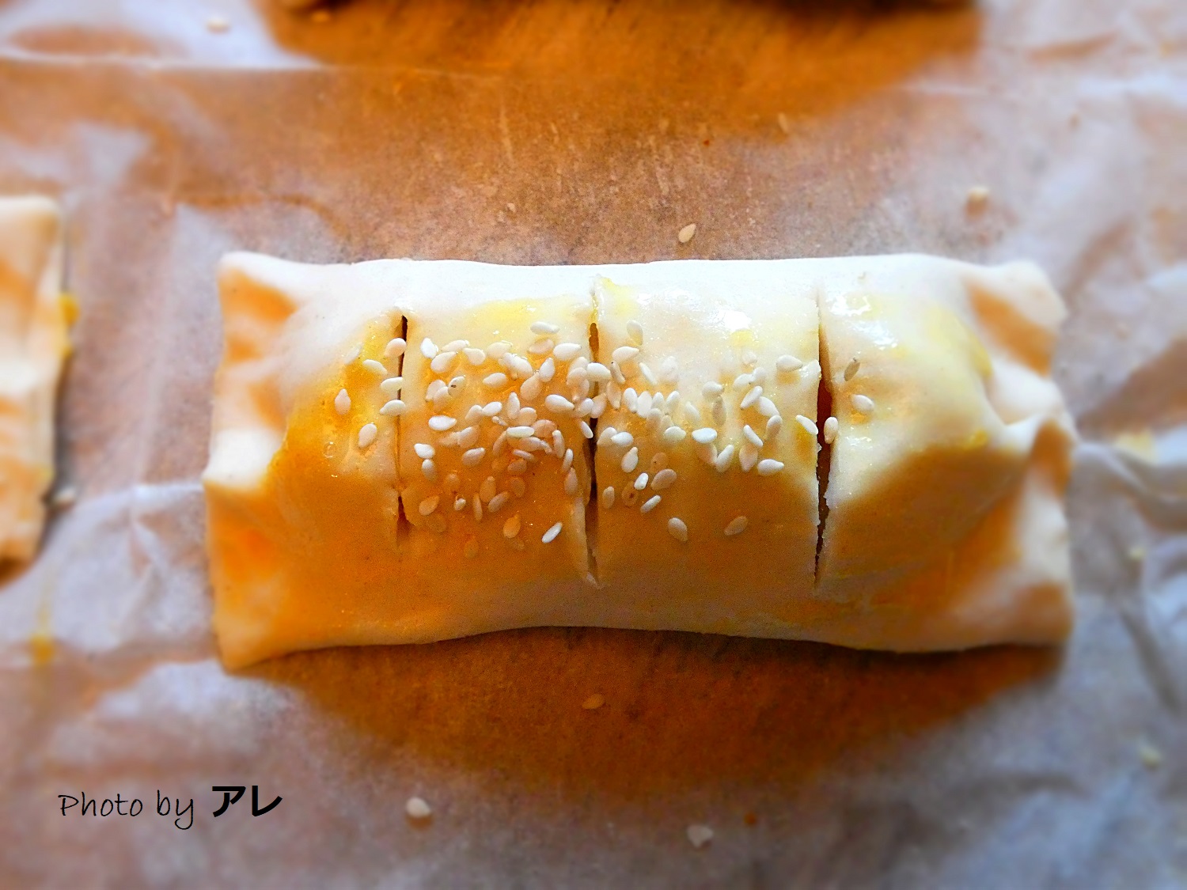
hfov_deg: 67.3
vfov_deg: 53.1
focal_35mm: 26
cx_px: 594
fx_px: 892
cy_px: 445
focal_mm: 4.6
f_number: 3.1
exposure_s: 1/80
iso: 1000
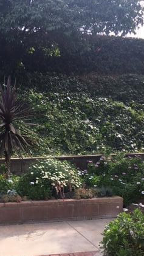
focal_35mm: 48
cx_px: 24
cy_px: 192
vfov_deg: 41.6
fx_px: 326
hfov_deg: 24.5
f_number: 2.2
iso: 25
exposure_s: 1/458
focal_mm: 4.15
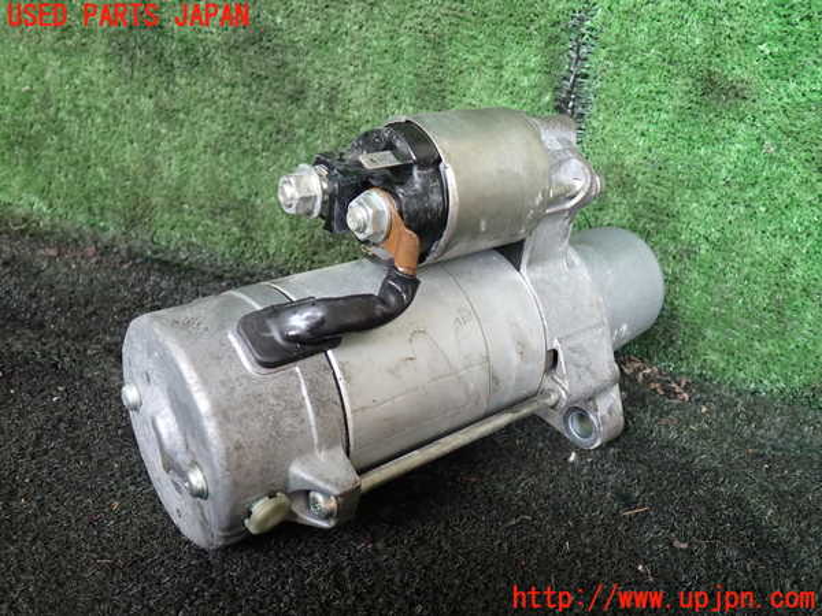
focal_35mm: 30
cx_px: 411
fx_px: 712
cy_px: 308
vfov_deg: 46.8
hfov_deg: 60.0
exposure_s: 1/80
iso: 100
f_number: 2.3
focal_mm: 5.4
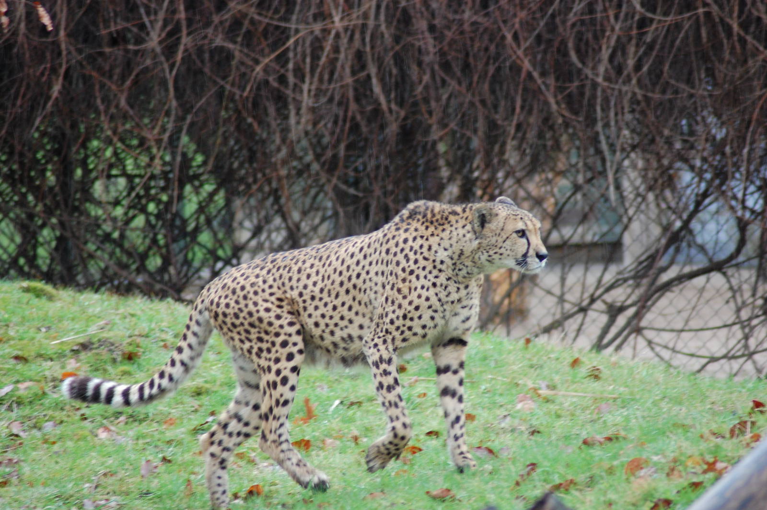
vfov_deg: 4.2
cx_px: 384
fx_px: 7025
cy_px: 255
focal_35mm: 330
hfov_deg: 6.2
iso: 800
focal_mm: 220
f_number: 5
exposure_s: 1/100
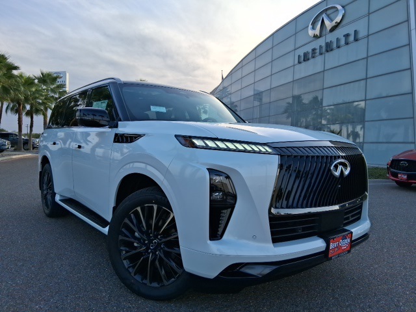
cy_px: 156
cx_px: 208
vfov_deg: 53.1
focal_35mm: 26
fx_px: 312
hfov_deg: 67.3
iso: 25
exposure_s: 1/420
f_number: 1.8
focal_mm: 3.98
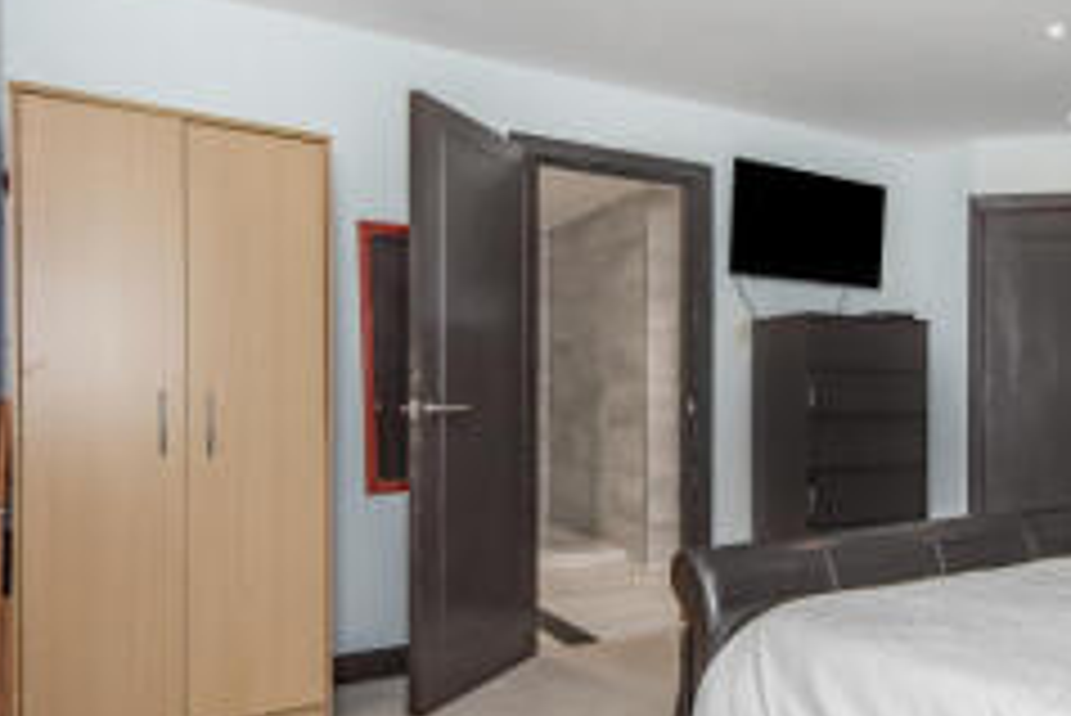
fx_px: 833
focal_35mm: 28
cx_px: 760
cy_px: 399
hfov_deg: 62.8
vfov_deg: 46.4
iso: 400
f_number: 8
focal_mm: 14
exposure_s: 1/80
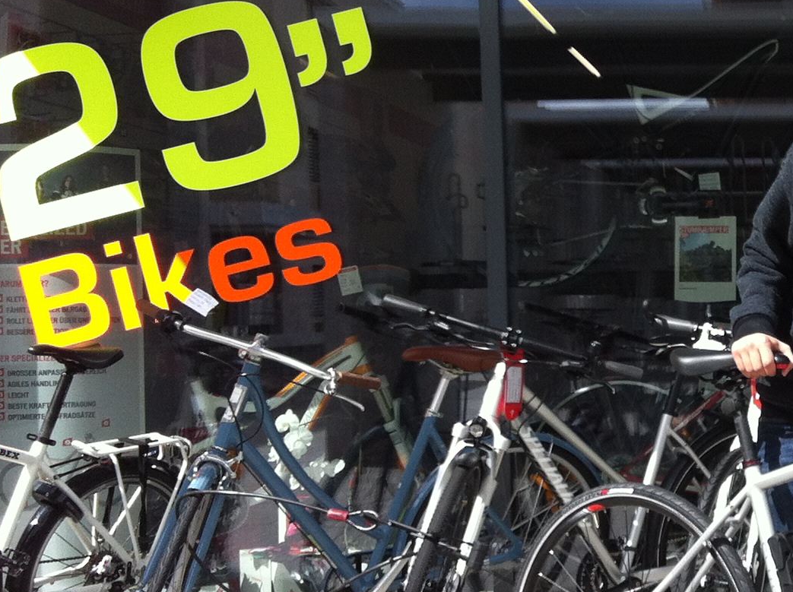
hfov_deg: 21.3
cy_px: 312
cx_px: 880
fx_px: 1990
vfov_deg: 16.9
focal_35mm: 87
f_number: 2.8
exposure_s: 1/718
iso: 80
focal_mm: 3.85
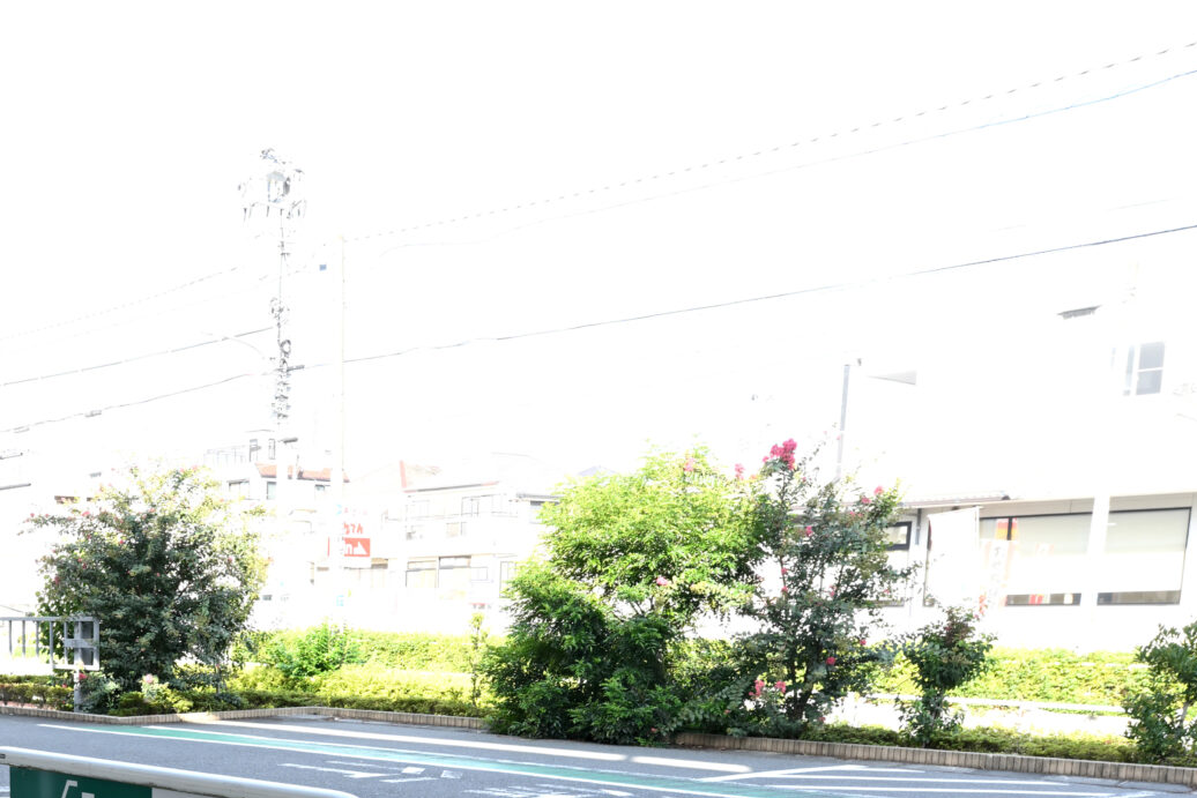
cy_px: 871
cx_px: 92
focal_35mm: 43
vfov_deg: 28.3
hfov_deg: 41.2
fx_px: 1438
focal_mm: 17.5
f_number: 6.3
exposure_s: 1/50
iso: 64
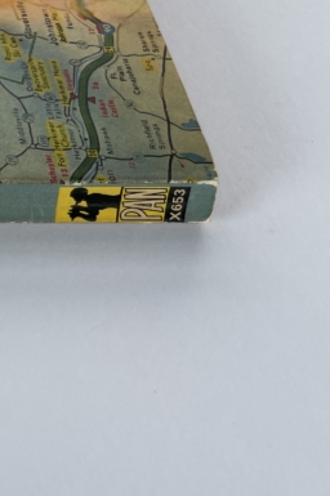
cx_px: -289
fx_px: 992
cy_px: 107
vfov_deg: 27.6
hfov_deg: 15.7
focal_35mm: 72
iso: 32
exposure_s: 1/131
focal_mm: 4.2
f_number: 1.6
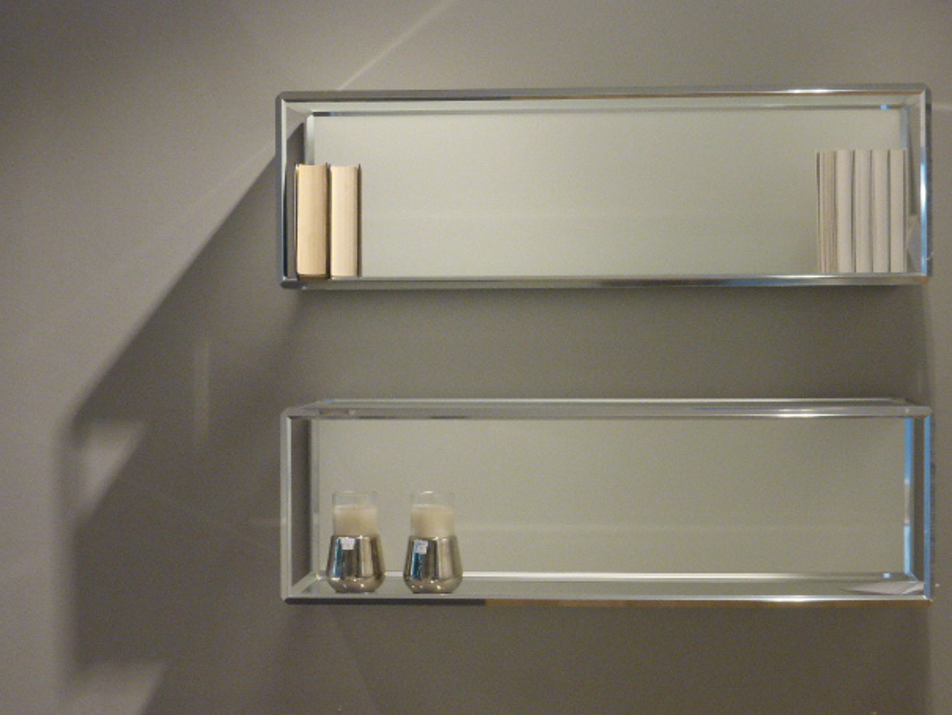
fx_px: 2008
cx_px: 475
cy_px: 358
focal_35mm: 73
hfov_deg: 26.7
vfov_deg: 20.2
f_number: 4.9
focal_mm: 11.7
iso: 400
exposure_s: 1/60
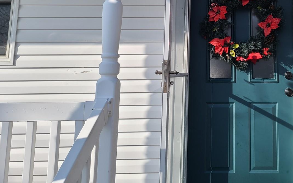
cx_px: 237
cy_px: -2
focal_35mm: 53
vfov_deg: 23.4
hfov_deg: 36.8
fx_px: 423
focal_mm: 5.4
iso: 40
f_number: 1.8
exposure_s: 1/1809
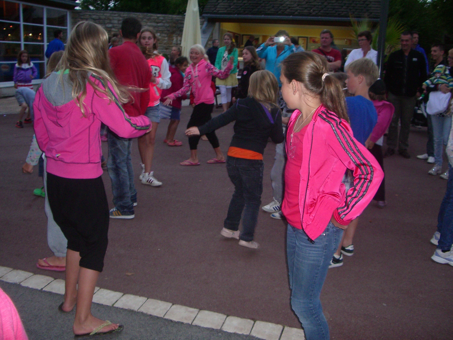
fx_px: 458
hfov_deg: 52.6
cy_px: 170
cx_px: 226
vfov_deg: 40.7
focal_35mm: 35
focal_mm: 5.8
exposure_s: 1/60
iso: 200
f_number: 2.6
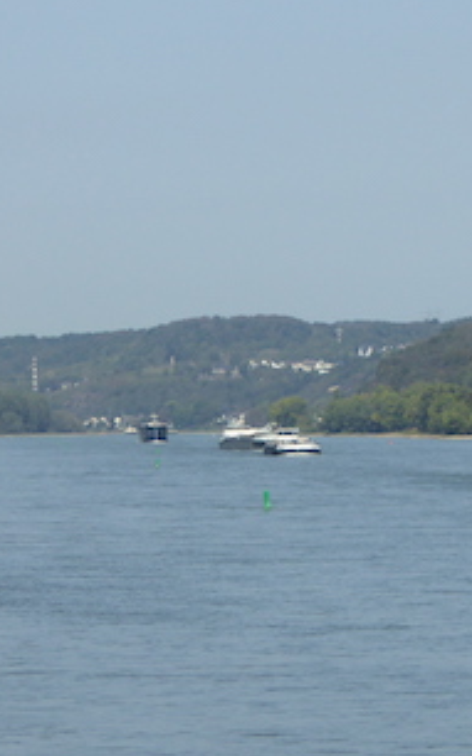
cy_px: 484
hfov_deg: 4.3
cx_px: 442
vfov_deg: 6.9
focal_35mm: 306
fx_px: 6304
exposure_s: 1/500
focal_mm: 22.3
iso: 100
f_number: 5.2
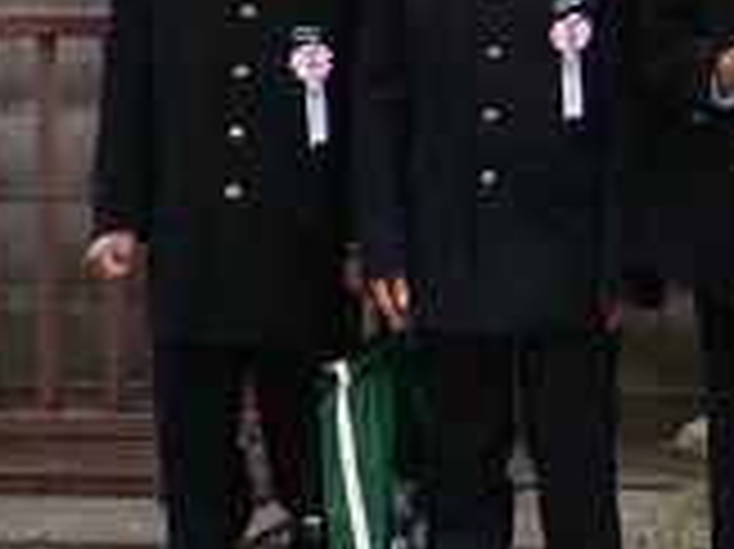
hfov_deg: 12.4
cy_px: -225
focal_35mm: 153
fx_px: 3242
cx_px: 1054
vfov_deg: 9.5
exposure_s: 1/80
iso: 100
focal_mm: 5.8
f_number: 3.6
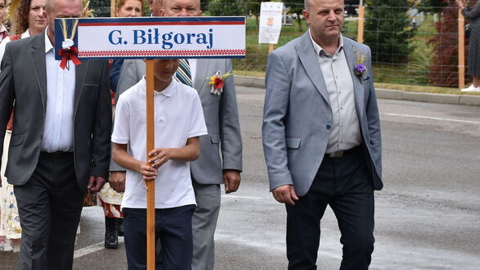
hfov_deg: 16.2
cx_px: 80
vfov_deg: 9.3
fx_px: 1667
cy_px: 93
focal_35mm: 131
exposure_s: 1/250
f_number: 8
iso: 200
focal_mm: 48
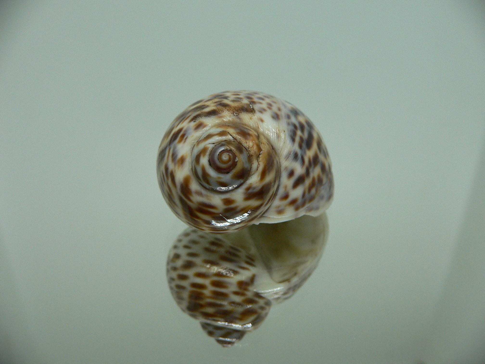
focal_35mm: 35
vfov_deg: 40.7
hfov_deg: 52.6
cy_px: 182
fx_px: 490
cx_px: 242
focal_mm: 4.6
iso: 150
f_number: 2.8
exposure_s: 1/60
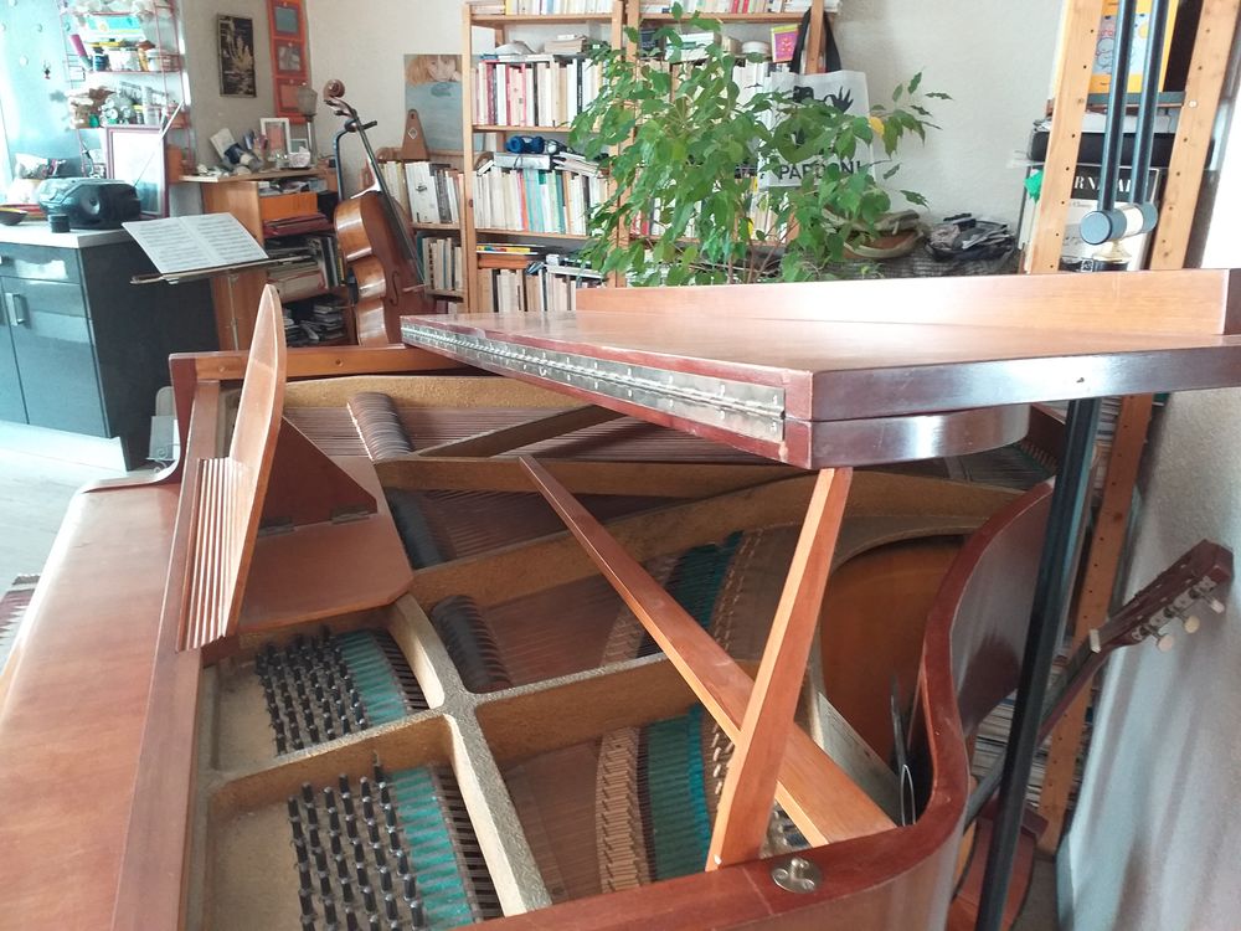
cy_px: 466
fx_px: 932
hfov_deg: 67.3
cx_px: 620
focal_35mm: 26
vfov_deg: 53.1
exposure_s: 1/33
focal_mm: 3.6
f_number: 1.9
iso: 200
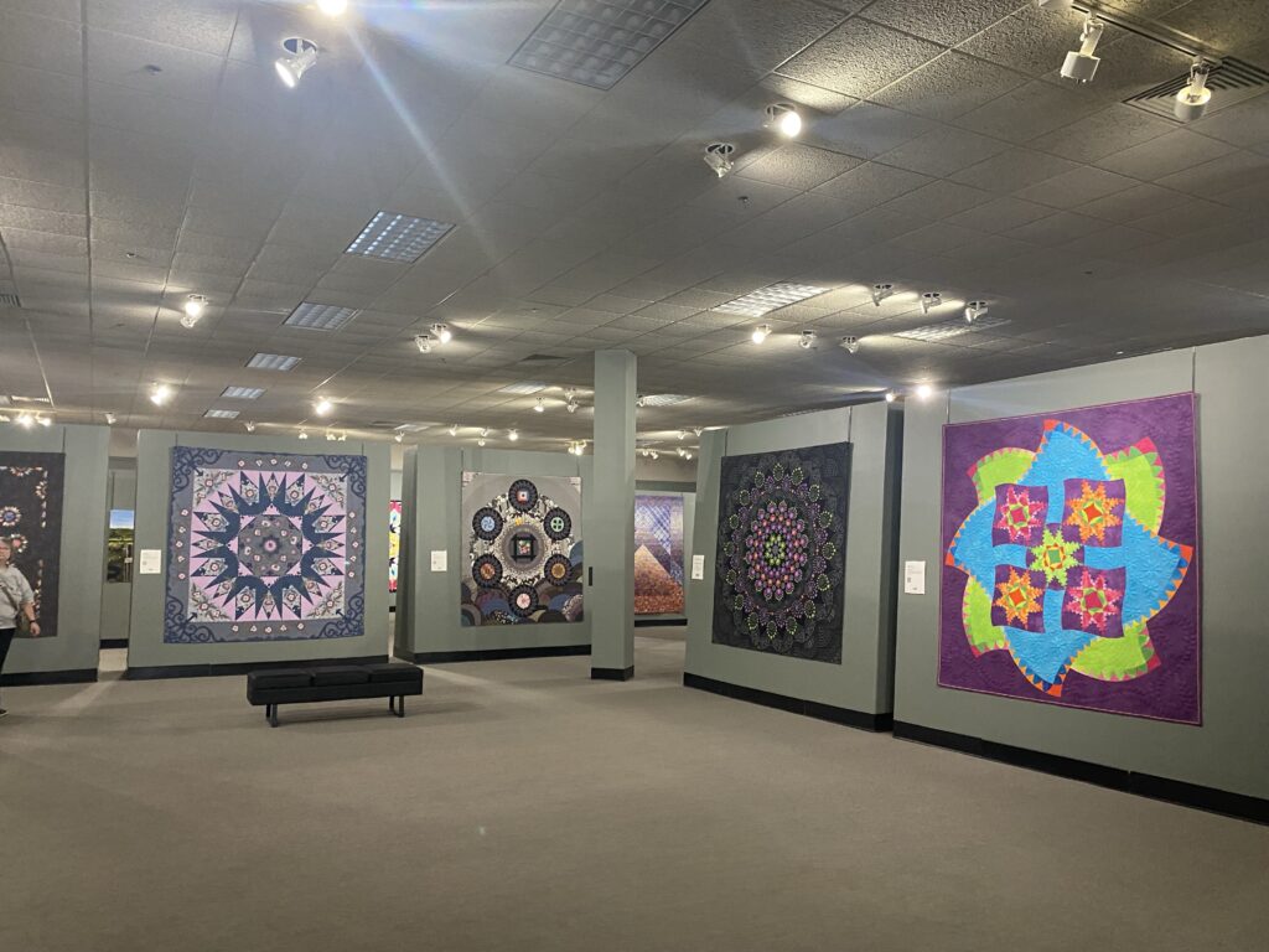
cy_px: 476
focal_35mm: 26
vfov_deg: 53.1
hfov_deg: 67.3
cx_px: 634
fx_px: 953
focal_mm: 4.25
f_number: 1.8
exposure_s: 1/60
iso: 400
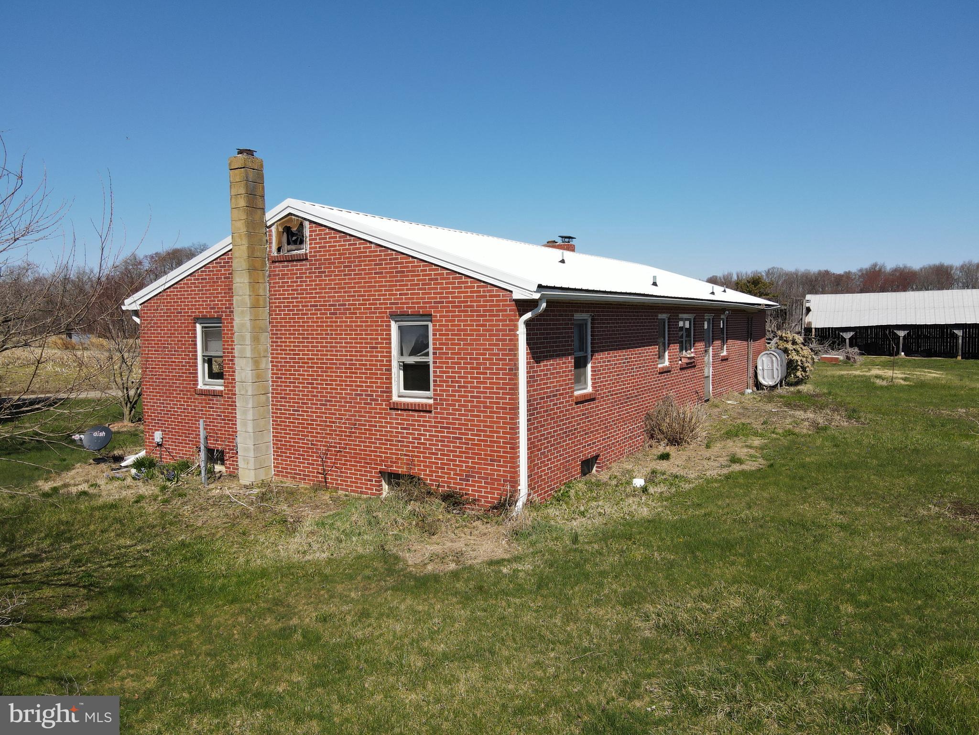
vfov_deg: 56.8
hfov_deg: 71.6
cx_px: 490
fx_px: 679
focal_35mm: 24
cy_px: 368
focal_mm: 4.5
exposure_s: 1/1000
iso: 100
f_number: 2.8
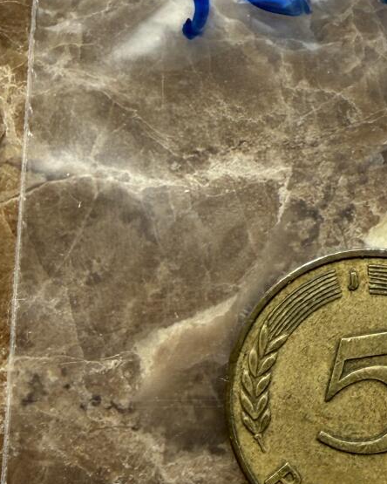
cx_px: 372
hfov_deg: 19.7
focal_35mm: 76
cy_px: 162
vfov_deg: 24.9
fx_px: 1088
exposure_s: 1/171
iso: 40
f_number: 2.2
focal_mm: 2.22
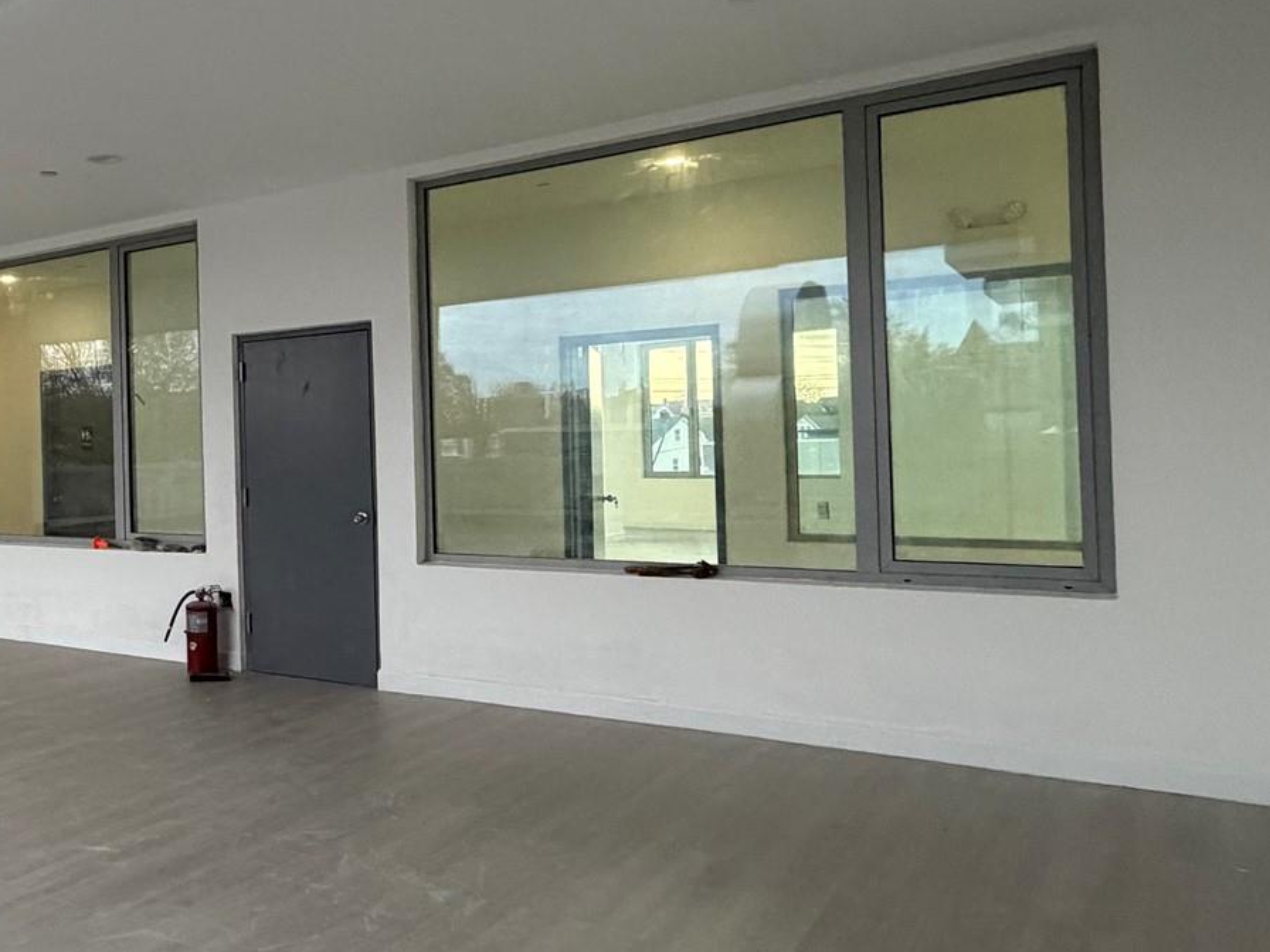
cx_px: 235
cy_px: 432
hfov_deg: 52.7
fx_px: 1174
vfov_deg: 44.1
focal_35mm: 32
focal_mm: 2.22
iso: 500
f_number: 2.2
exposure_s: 1/60
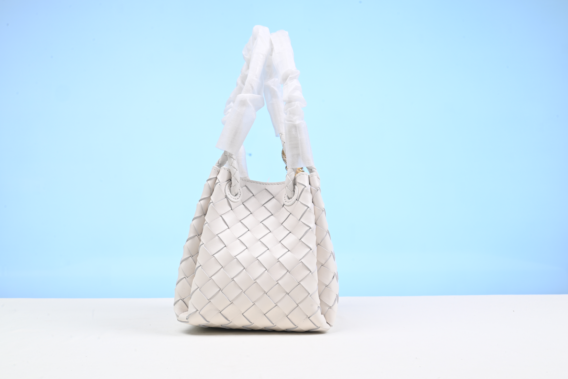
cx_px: 284
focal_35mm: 40
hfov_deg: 48.4
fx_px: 631
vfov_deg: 33.4
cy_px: 190
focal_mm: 40
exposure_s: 1/2
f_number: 16
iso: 100
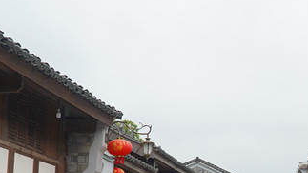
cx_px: 280
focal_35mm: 74
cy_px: 189
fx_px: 604
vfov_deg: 15.8
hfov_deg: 27.5
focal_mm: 20
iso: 100
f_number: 4.5
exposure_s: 1/250
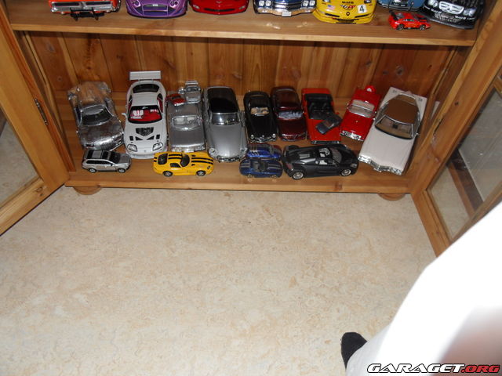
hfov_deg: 63.4
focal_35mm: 28
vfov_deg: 49.7
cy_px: 188
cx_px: 251
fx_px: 406
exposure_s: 1/45
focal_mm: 6
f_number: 2.8
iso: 200
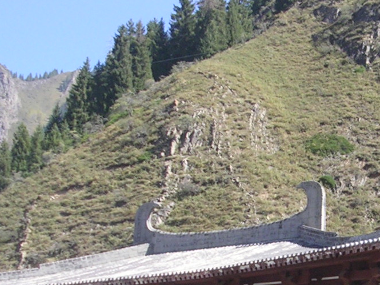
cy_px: 307
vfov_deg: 12.5
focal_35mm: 117
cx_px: 321
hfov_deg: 16.7
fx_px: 1285
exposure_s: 1/470
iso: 50
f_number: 2.8
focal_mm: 5.8
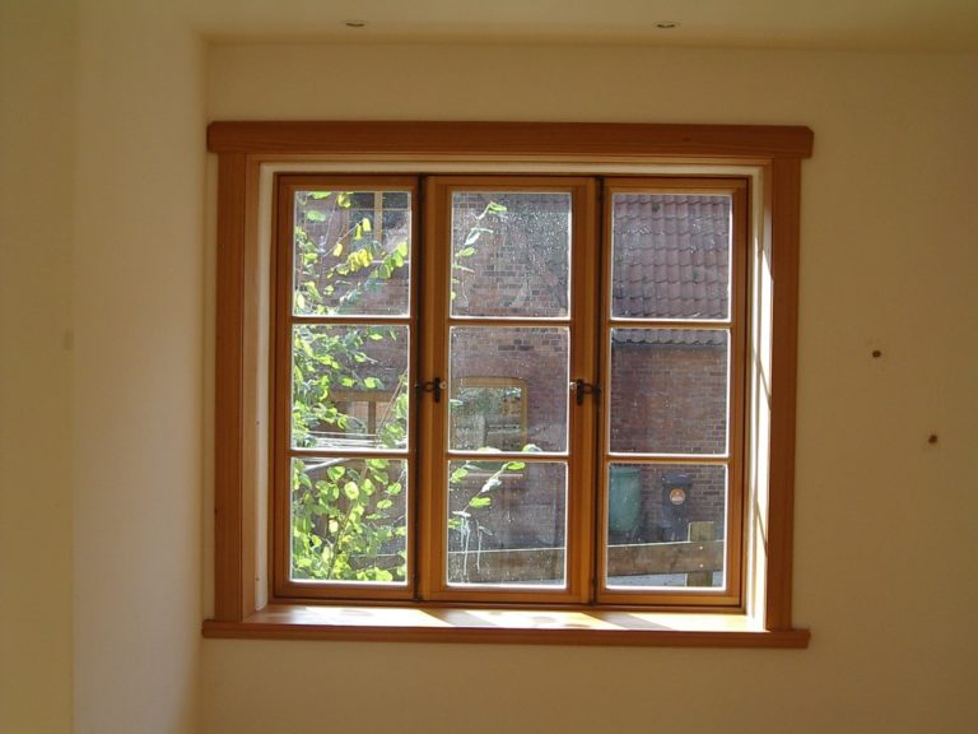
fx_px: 1469
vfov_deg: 28.0
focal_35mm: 52
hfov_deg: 36.8
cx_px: 489
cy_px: 367
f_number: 3
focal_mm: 7.8
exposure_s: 1/160
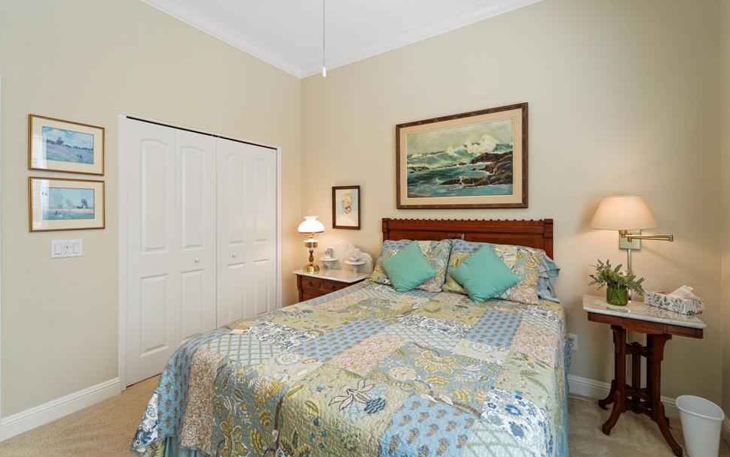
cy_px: 225
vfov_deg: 74.8
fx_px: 298
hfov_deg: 101.4
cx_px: 355
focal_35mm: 15
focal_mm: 14
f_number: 8
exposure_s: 1/5
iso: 100
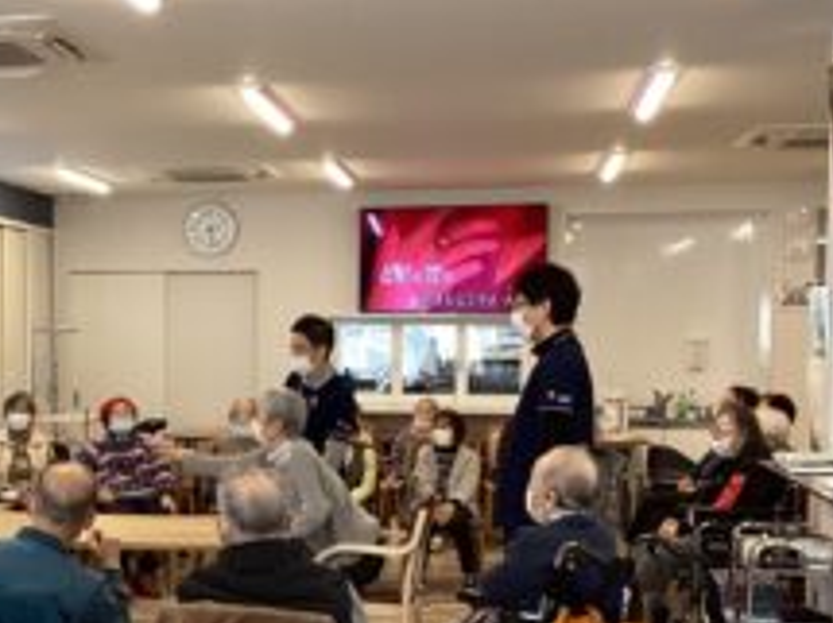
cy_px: 433
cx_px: 186
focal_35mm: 65
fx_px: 1563
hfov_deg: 29.3
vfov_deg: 22.4
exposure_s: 1/60
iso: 80
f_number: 2.4
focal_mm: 3.3
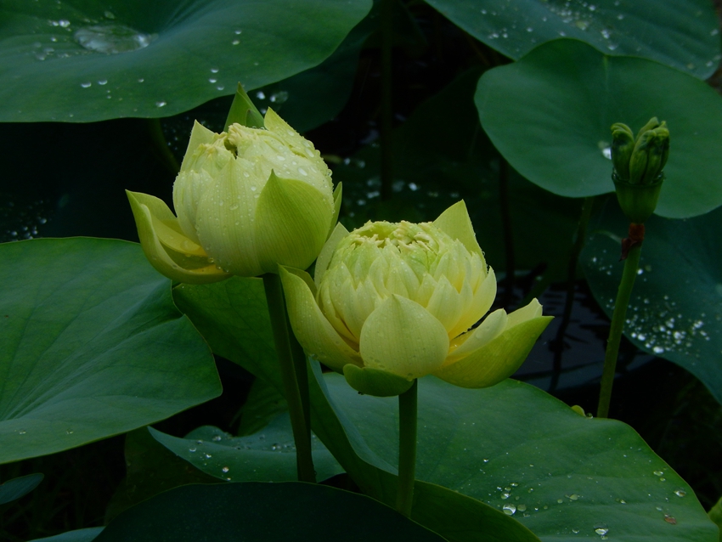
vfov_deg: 8.8
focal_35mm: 169
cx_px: 361
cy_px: 271
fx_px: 3526
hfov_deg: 11.7
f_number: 5.7
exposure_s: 1/200
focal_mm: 30.3
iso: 125
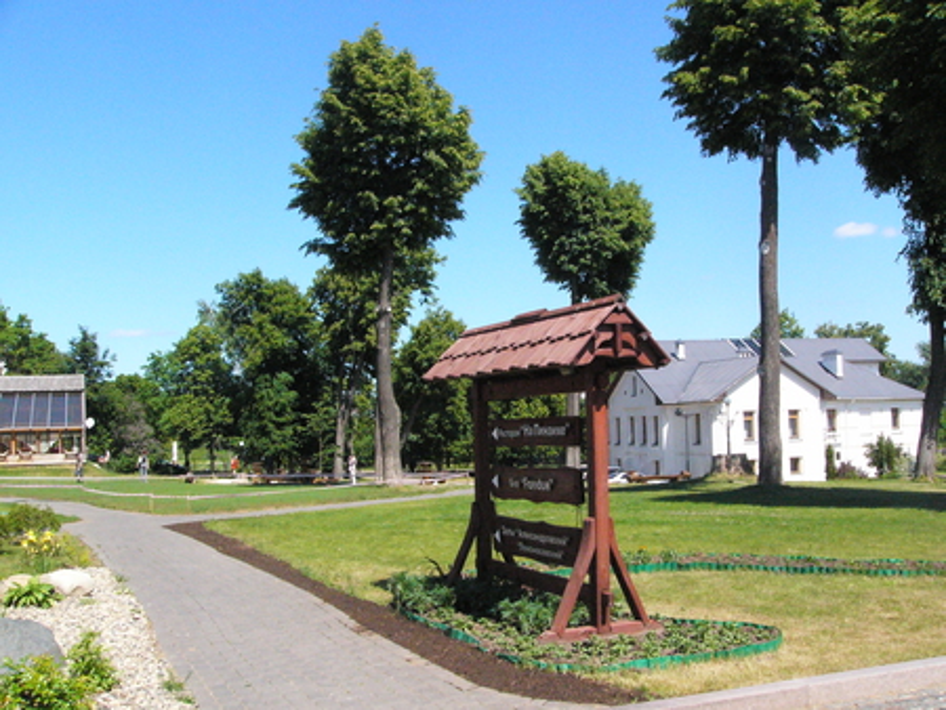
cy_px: 355
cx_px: 473
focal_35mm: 36
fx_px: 984
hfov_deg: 51.3
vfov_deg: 39.7
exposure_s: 1/2000
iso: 400
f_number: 6.5
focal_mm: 6
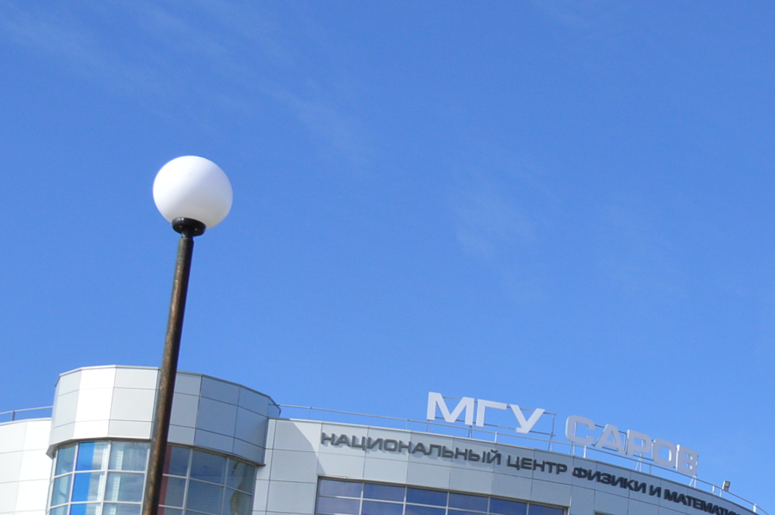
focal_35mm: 77
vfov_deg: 17.1
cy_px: 554
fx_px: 1656
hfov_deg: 23.5
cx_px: 991
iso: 400
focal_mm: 18
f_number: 7.1
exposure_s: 1/2000
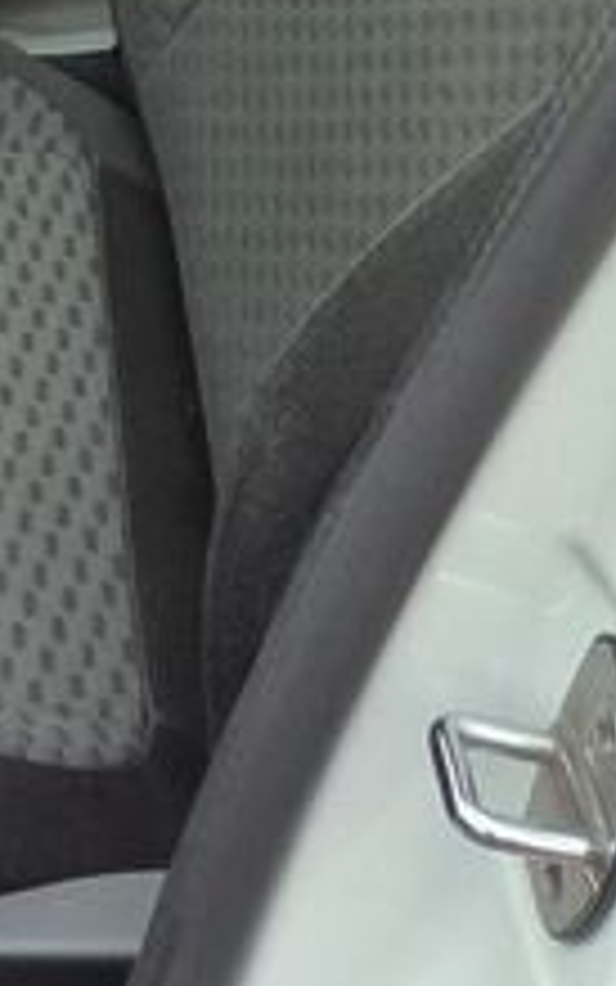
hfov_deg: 10.0
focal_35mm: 114
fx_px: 3060
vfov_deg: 16.2
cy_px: -639
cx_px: -872
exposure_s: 1/100
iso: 400
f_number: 1.8
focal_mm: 5.4
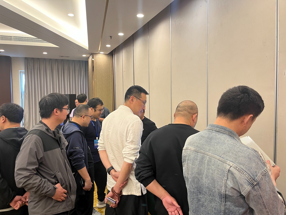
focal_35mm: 26
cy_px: 108
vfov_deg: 53.1
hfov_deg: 67.3
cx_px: 143
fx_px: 215
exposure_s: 1/50
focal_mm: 5.1
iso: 100
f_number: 1.6
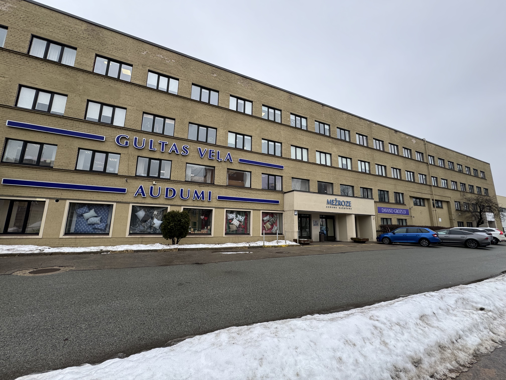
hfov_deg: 102.1
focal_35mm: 14
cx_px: 253
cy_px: 190
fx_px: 205
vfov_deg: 85.7
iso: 40
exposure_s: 1/185
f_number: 2.2
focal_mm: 2.22
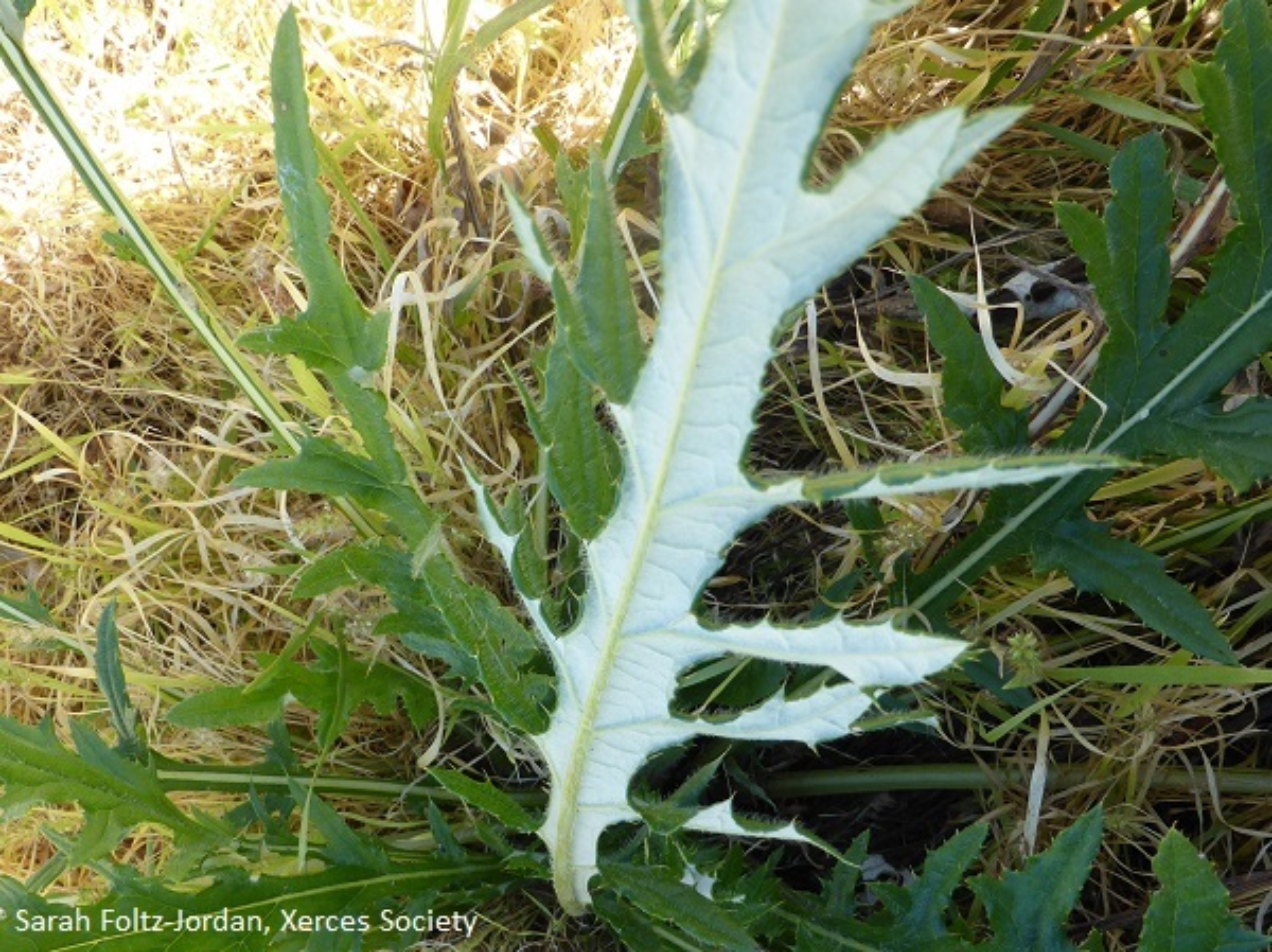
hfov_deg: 71.6
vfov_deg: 56.7
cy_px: 476
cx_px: 636
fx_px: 881
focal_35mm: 24
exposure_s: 1/100
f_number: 3.5
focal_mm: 4.3
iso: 100
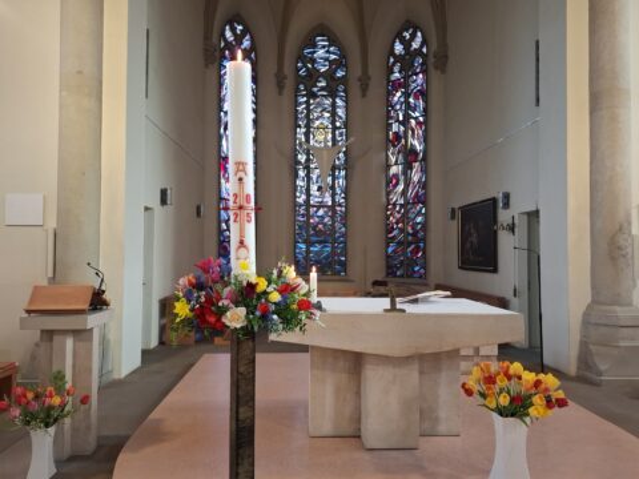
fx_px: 425
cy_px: 240
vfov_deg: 58.9
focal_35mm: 23
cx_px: 320
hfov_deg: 73.9
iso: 320
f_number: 1.8
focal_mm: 5.54
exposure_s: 1/50
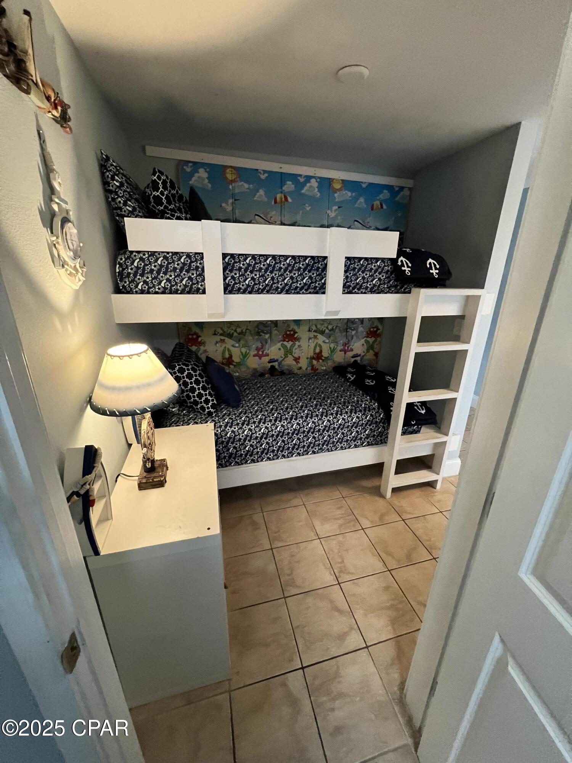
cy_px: 382
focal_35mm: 13
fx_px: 286
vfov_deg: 106.2
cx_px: 286
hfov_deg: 89.9
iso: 800
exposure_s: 1/60
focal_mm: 1.57
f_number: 1.8
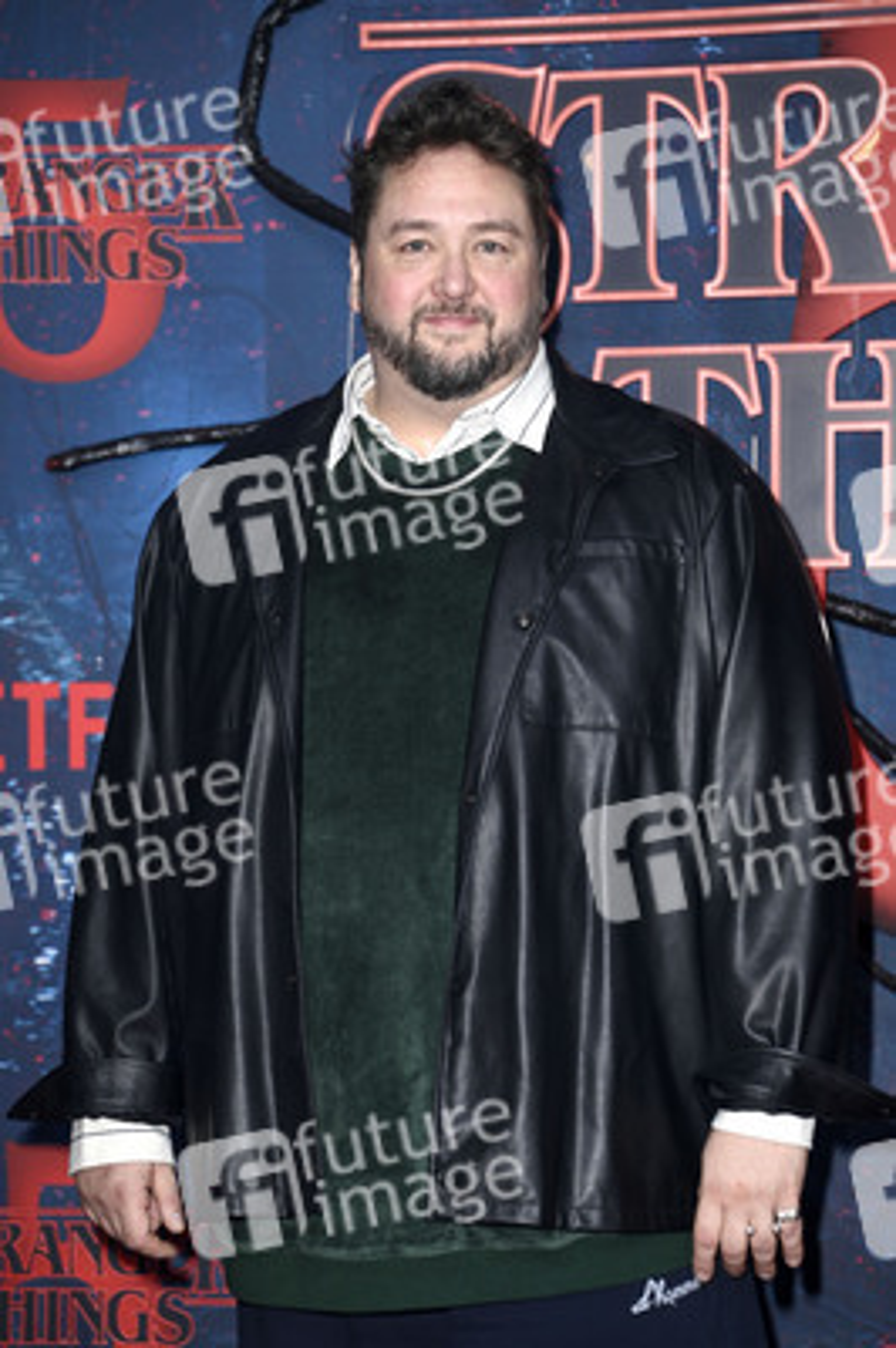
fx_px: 4674
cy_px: 674
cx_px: 448
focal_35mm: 125
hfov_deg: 10.9
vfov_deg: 16.4
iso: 500
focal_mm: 125
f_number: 5.6
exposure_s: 1/200
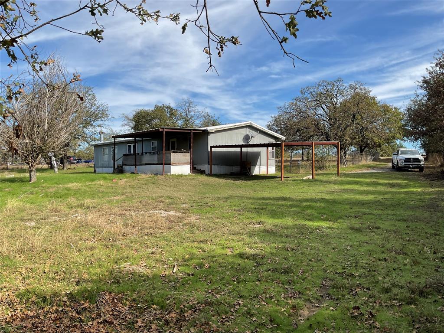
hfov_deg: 61.7
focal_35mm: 29
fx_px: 372
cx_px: 222
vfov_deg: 48.2
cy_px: 166
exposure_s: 1/1168
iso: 16
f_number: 1.8
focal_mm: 3
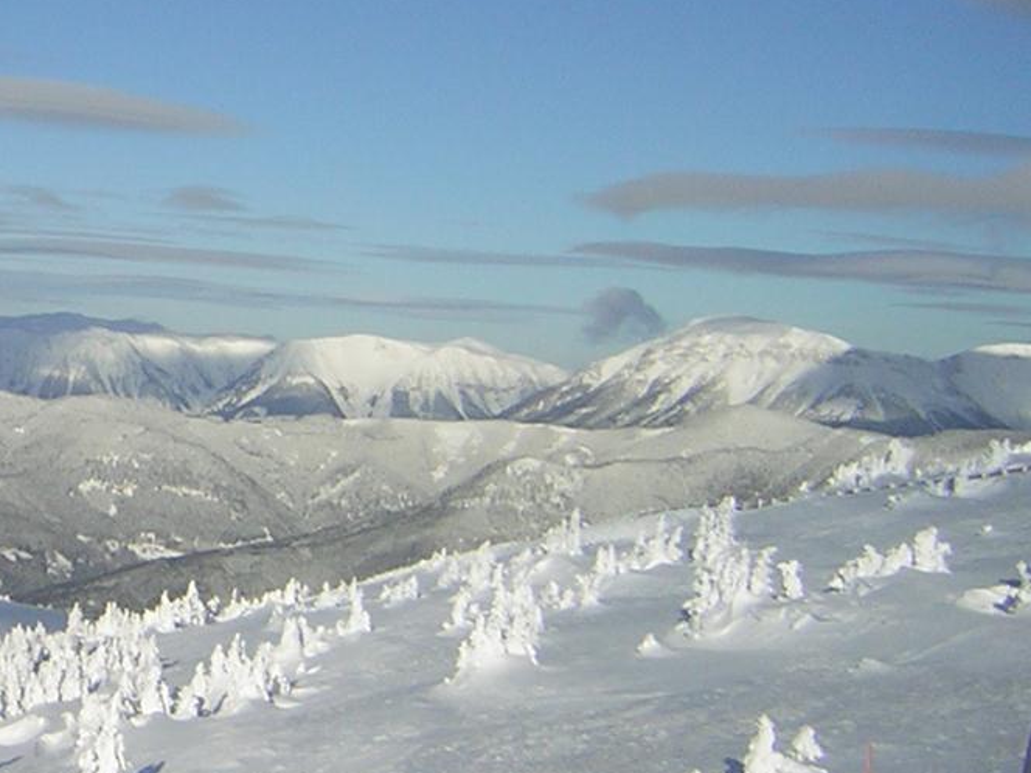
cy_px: 306
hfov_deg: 23.8
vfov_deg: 18.9
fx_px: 2323
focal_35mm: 78
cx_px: -38
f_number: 5.2
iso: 50
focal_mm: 4.7
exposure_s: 1/766
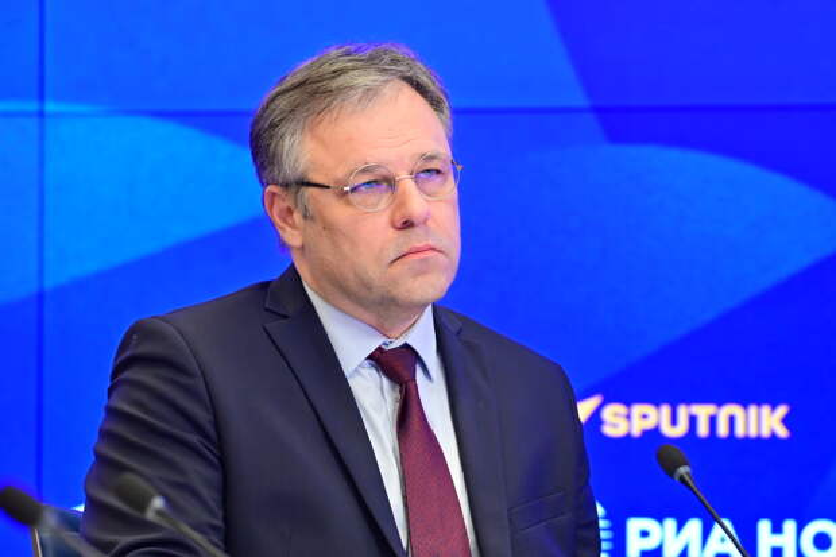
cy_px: 278
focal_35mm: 200
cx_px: 418
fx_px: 4643
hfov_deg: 10.3
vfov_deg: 6.9
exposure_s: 1/100
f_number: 5.6
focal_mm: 200
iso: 4000
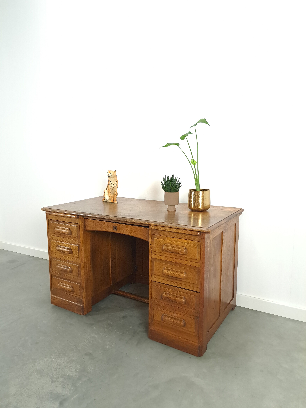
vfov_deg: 69.4
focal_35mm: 25
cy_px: 203
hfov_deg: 54.9
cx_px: 147
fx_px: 295
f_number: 1.8
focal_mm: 5.23
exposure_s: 1/50
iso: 400
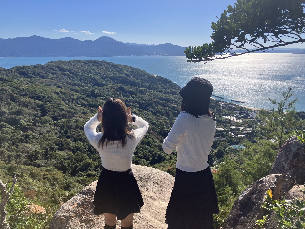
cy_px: 114
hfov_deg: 63.4
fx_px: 247
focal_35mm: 28
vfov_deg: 49.7
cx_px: 152
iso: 32
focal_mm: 3.99
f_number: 1.8
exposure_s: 1/2208
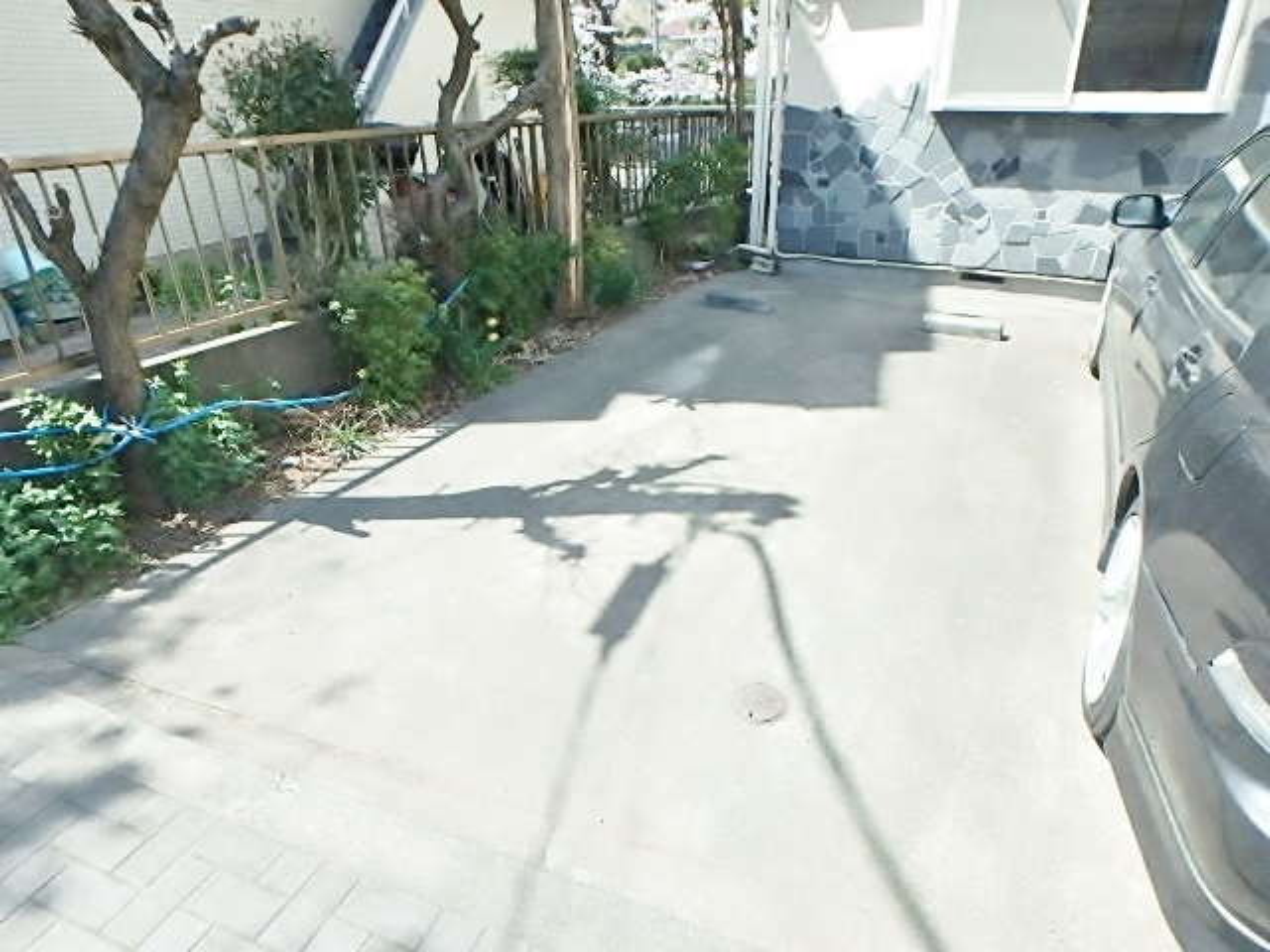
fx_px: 770
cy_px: 476
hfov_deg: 79.0
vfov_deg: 63.4
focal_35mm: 21
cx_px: 635
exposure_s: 1/320
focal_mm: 3.7
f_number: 3.5
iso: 125
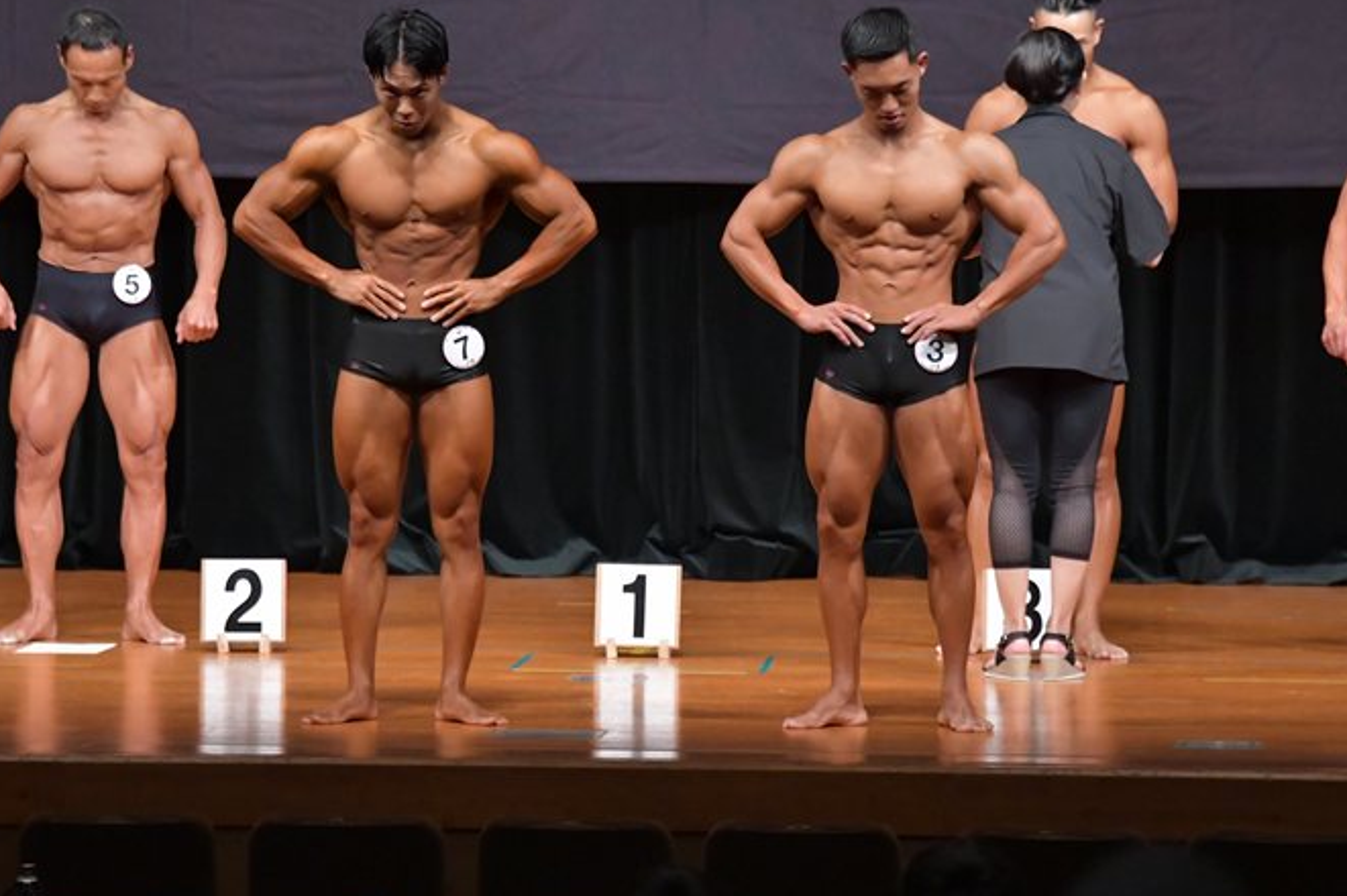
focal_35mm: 237
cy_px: 395
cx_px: 676
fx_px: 8863
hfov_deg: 8.7
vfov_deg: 5.8
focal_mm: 135
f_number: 5.6
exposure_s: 1/400
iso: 6400
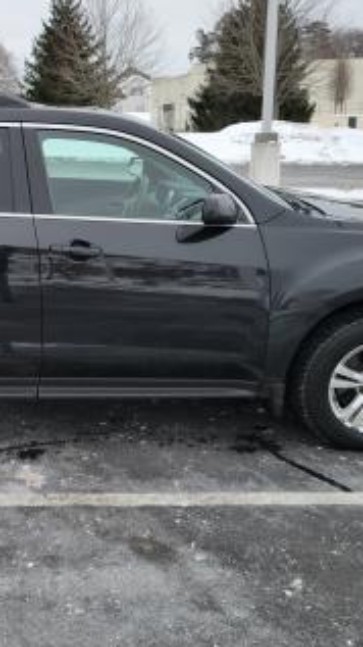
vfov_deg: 45.5
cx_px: 16
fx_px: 771
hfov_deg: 25.4
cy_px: 302
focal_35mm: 45
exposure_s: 1/120
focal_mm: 5.4
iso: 125
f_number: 1.8
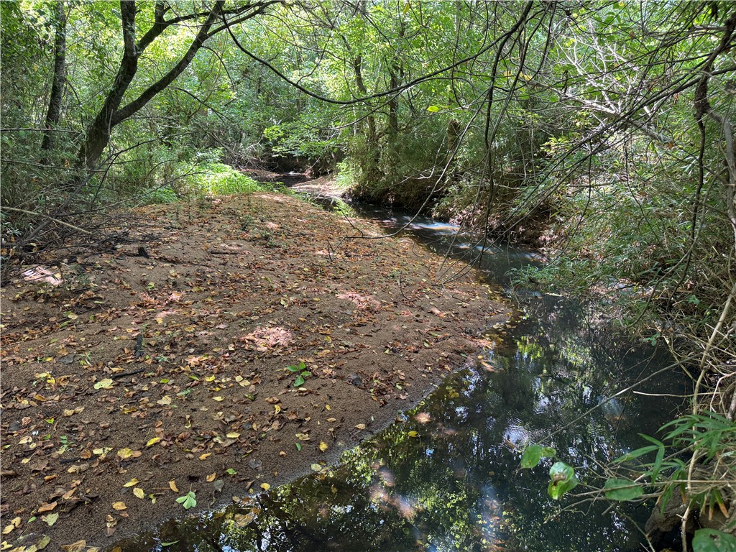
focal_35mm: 24
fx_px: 510
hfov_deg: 71.6
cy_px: 276
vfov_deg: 56.8
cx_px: 368
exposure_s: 1/121
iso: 125
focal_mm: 6.76
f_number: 1.78
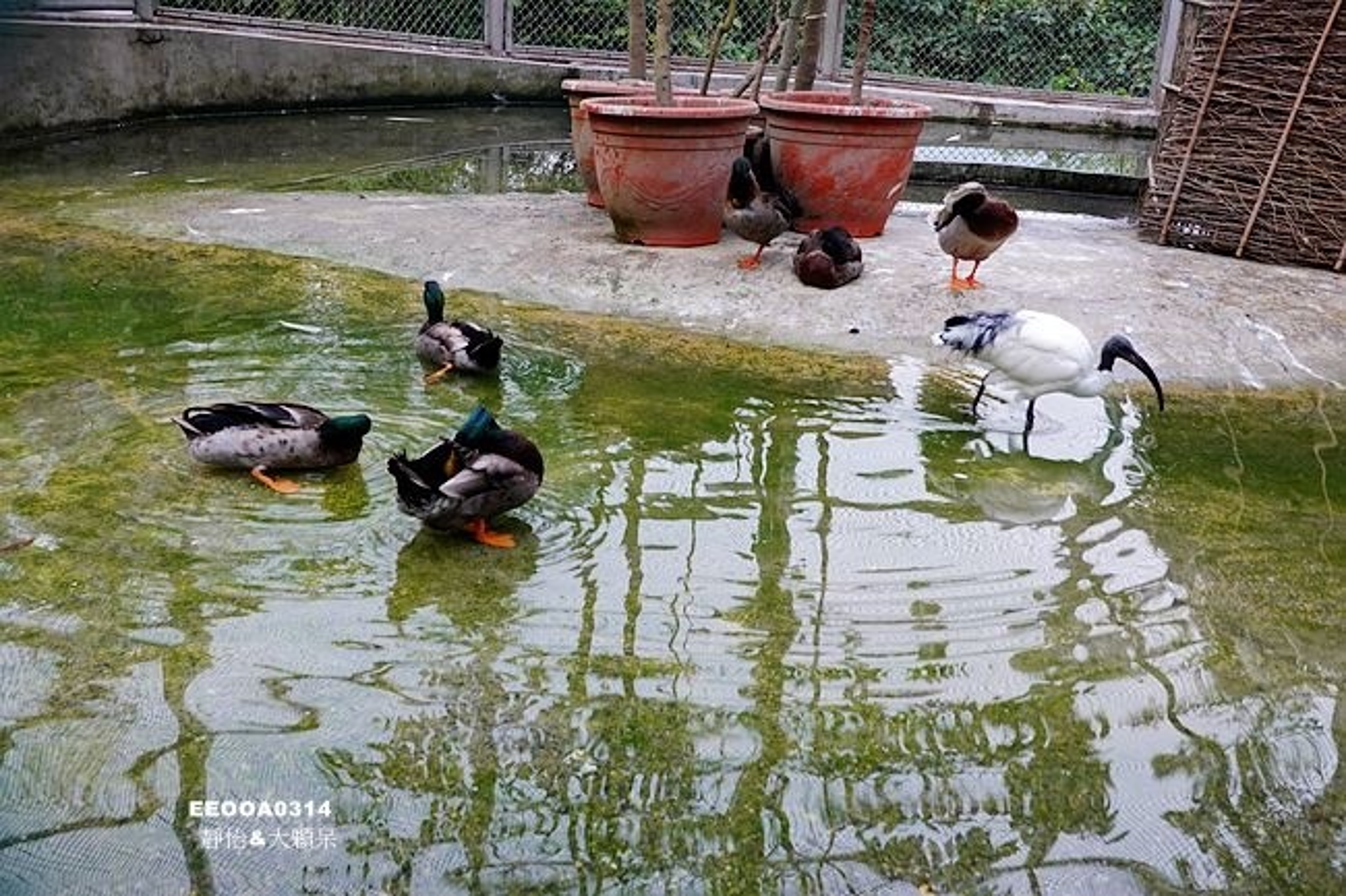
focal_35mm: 40
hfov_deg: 48.5
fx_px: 1495
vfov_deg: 33.4
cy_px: 448
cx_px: 673
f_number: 4
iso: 200
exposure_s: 1/40
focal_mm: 14.99
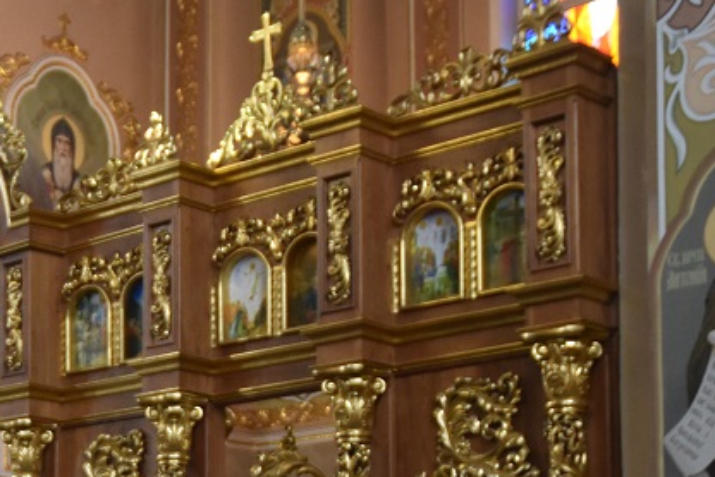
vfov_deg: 14.5
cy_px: 529
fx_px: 1833
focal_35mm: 92
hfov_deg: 20.9
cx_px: -82
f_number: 3.8
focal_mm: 25
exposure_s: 1/125
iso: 1600
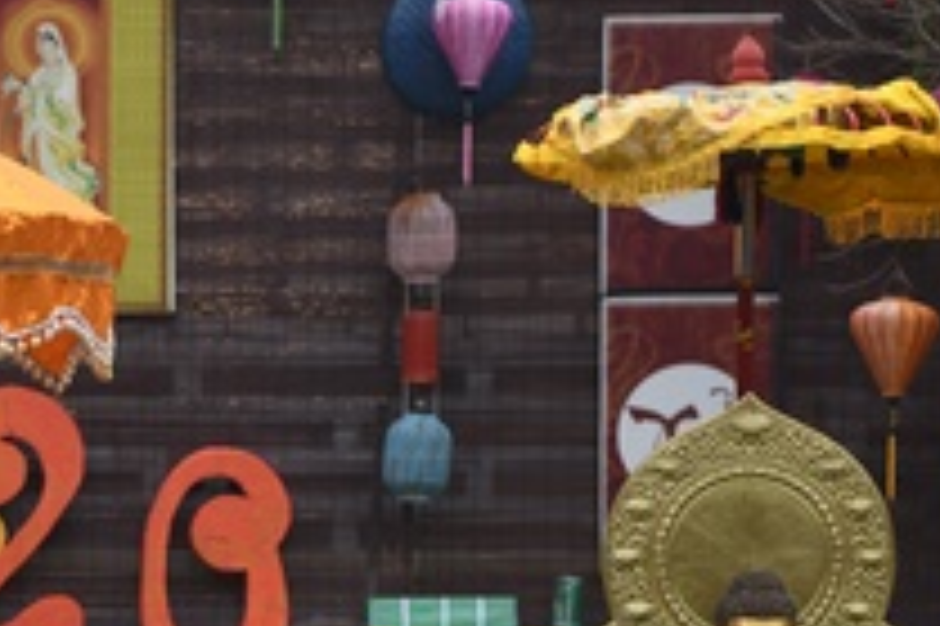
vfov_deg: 6.2
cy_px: 822
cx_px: -180
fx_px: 5688
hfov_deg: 9.3
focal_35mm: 218
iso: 500
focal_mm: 70
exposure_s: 1/500
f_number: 3.5
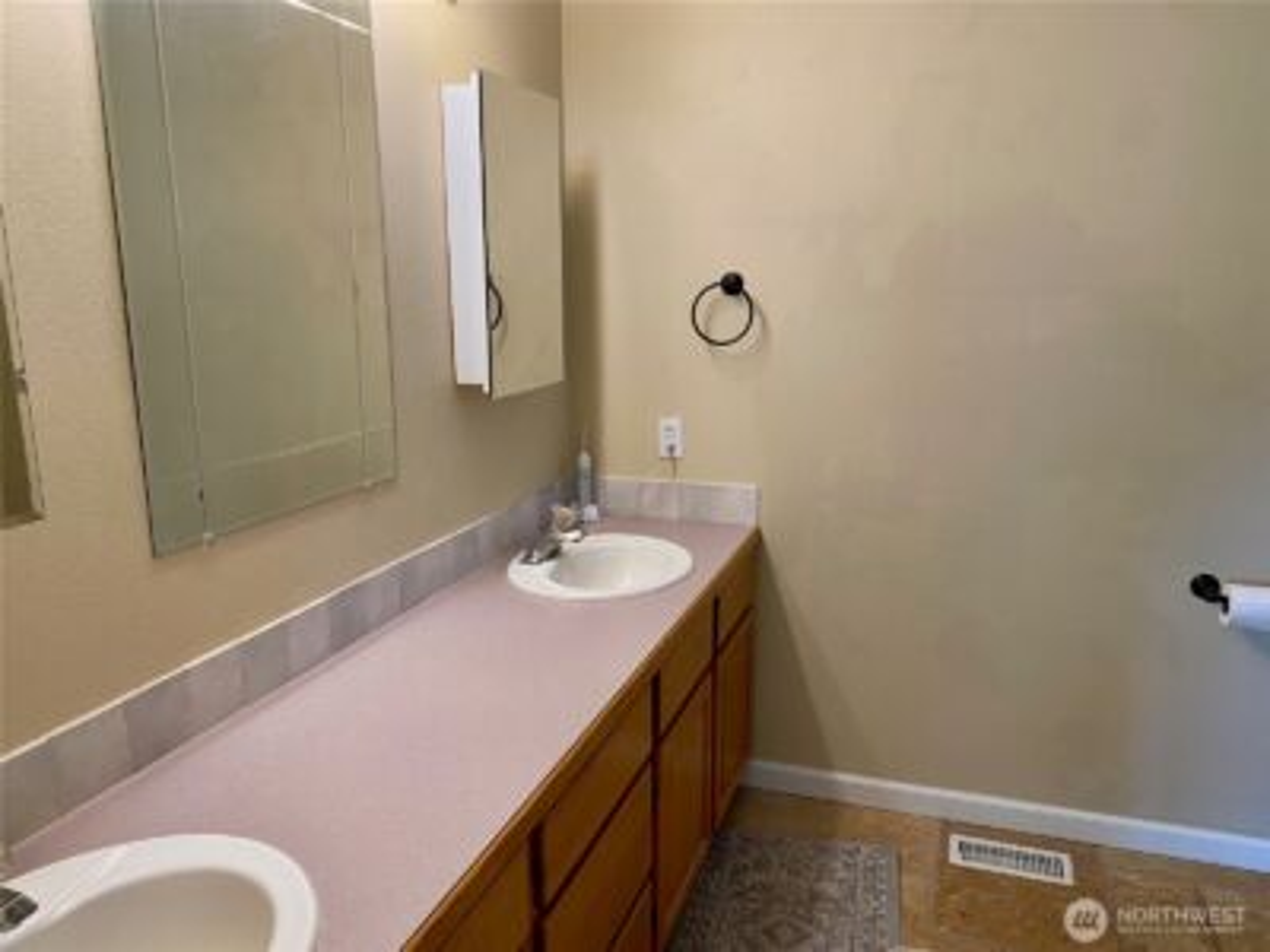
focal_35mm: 26
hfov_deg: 67.3
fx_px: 954
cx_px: 635
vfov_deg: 53.1
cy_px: 476
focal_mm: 4.25
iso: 80
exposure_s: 1/60
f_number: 1.8
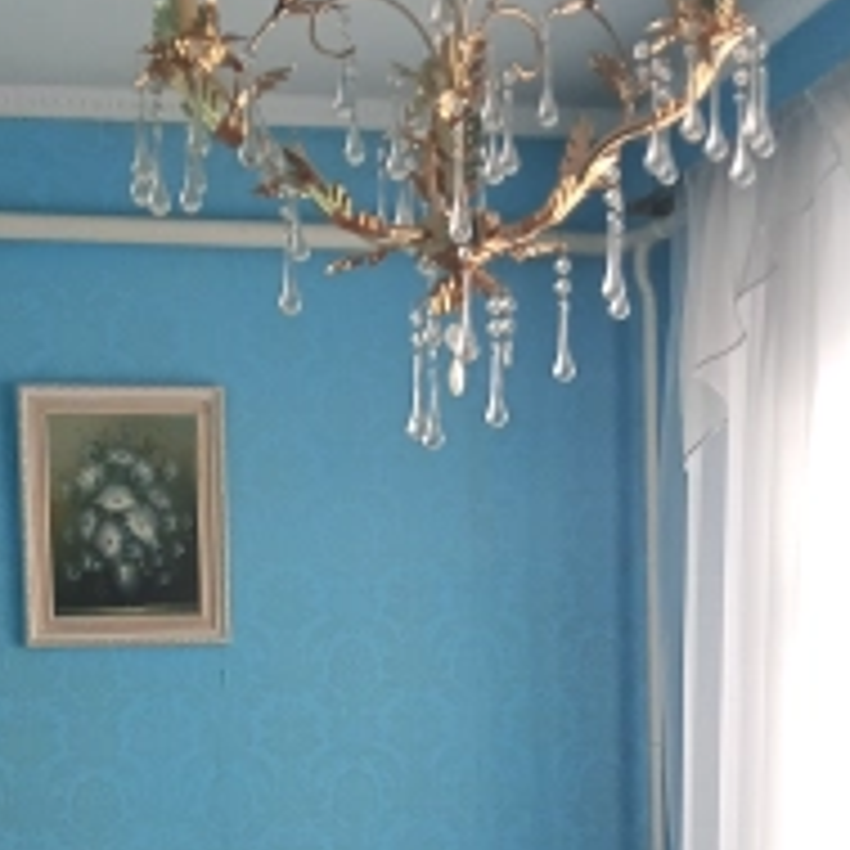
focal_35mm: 59
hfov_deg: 28.7
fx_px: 1639
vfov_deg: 28.0
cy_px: 765
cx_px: 241
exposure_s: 1/100
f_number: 1.8
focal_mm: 3.98
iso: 250
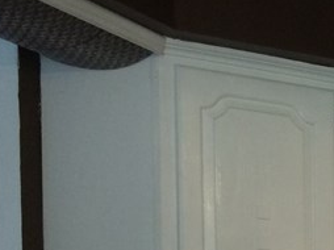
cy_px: 459
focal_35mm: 117
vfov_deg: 11.6
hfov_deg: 14.3
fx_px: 1128
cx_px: 654
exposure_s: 1/30
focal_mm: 4.15
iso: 125
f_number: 2.2
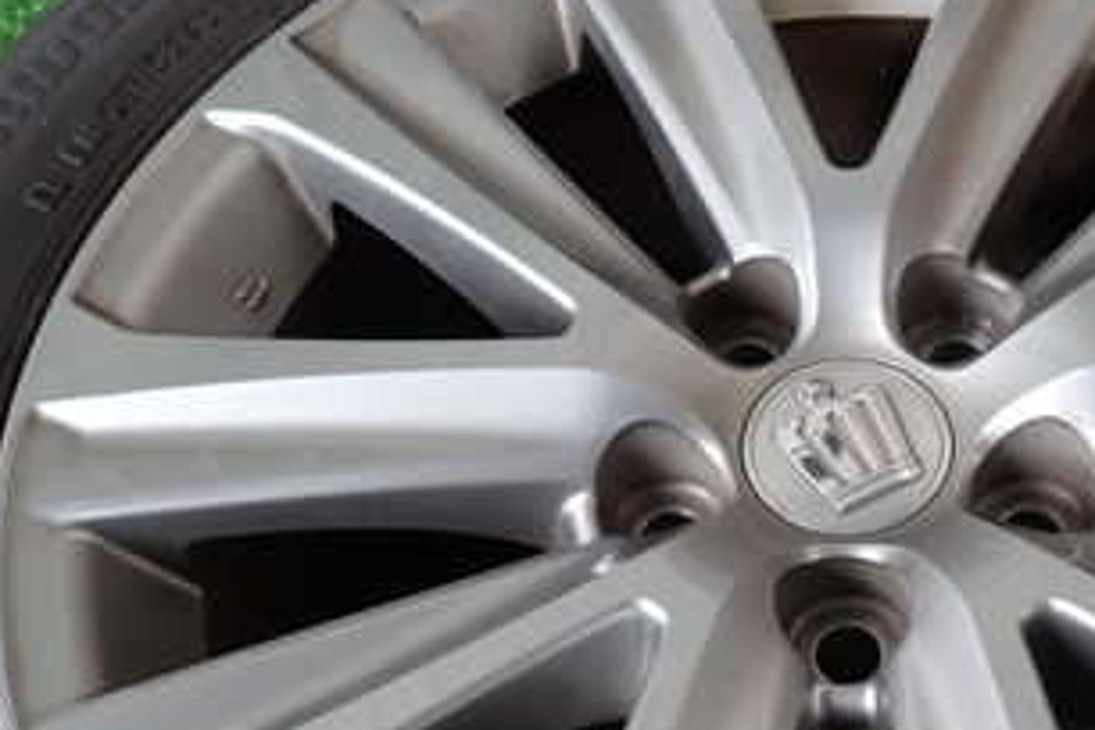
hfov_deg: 37.8
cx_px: 834
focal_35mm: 51
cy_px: 587
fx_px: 1551
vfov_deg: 26.0
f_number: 2
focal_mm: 4.5
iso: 200
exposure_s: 1/50
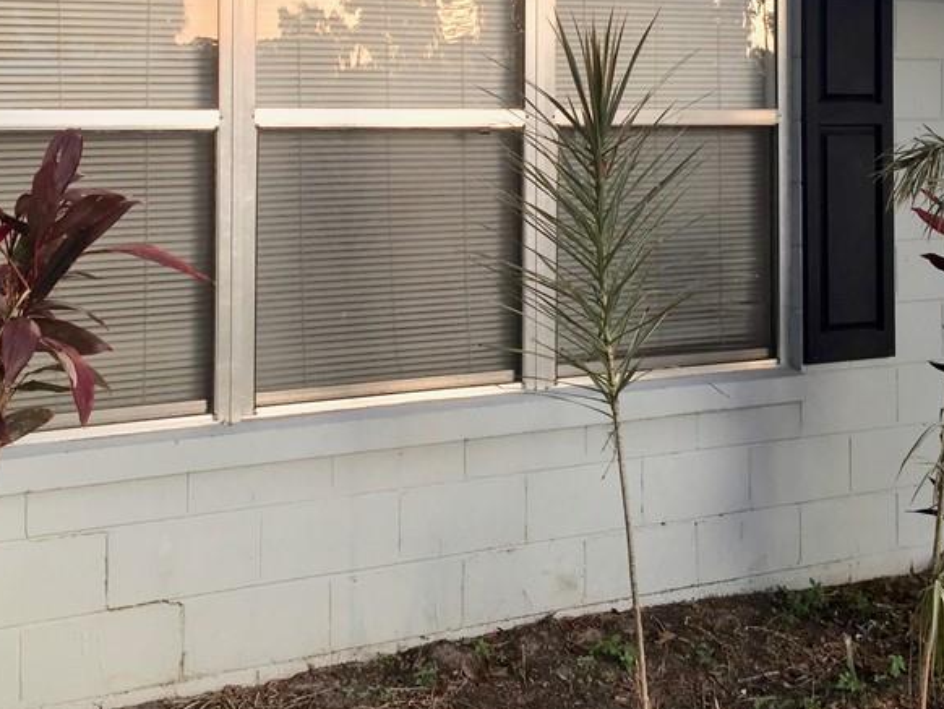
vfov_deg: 27.8
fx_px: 1391
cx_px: 418
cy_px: 110
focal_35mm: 51
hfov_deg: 37.4
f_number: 2.2
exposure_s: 1/200
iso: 32
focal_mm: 4.15
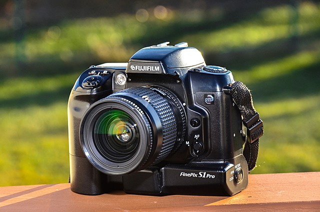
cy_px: 106
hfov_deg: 10.6
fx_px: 1730
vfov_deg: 7.0
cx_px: 160
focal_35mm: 195
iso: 500
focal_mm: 130
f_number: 10
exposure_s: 1/250
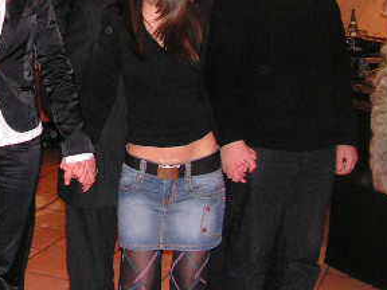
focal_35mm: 80
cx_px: -15
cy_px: 43
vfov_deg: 18.2
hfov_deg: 23.2
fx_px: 894
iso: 200
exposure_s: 1/40
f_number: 3.2
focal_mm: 6
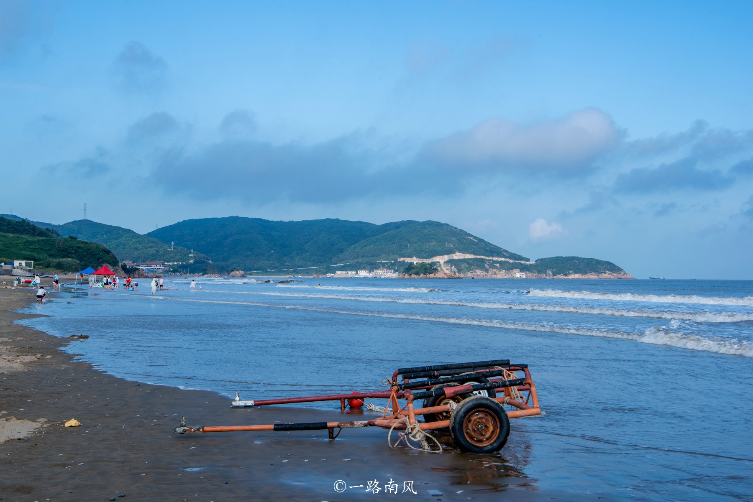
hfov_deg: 43.6
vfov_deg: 29.9
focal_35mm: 45
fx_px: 941
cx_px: 376
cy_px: 251
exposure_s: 1/80
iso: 80
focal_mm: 45
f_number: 13
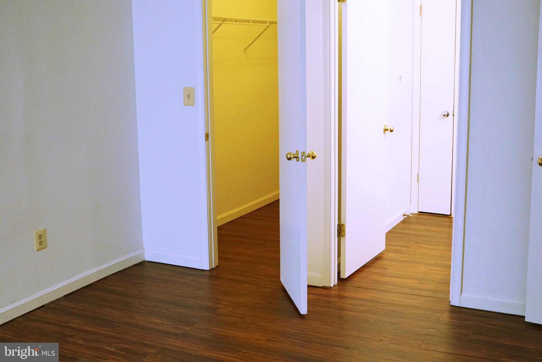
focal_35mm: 45
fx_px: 678
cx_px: 271
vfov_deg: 29.9
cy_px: 181
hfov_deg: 43.6
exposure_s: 1/160
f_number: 4
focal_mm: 30
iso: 1600
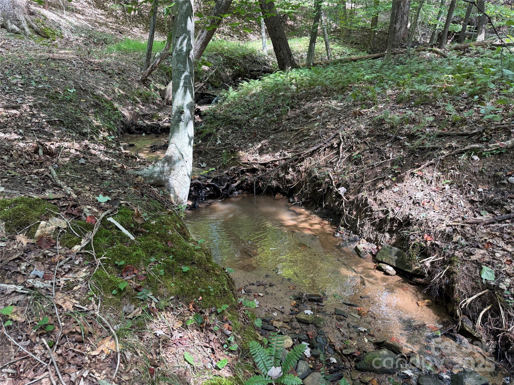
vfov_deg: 56.8
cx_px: 257
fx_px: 356
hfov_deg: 71.6
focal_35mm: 24
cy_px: 192
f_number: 1.78
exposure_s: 1/121
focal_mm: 6.76
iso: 160
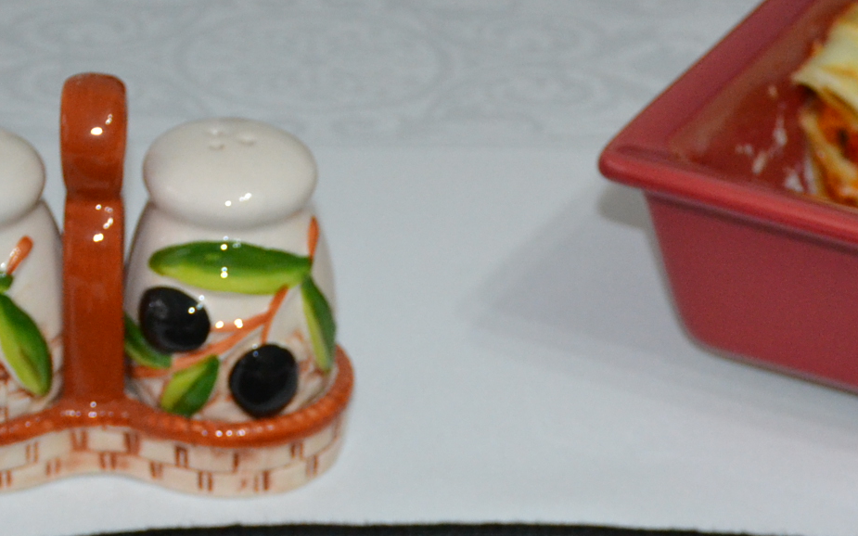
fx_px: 3741
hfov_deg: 13.1
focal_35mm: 160
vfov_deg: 8.1
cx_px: 551
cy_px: 676
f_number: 4.5
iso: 1250
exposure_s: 1/60
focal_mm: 42
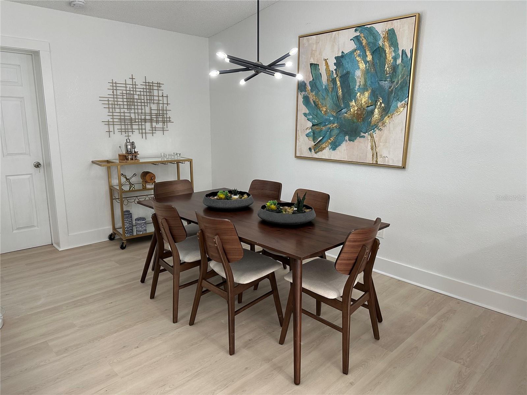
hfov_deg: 71.6
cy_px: 198
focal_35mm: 24
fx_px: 365
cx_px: 264
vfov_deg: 56.8
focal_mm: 6.86
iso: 160
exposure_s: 1/120
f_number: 1.78
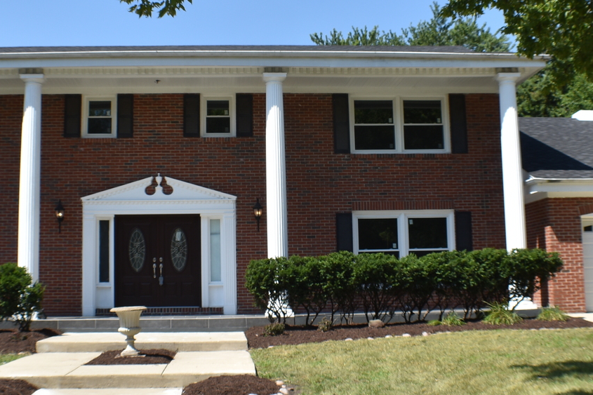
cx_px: 286
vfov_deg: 19.7
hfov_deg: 29.2
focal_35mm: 69
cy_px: 149
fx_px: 1136
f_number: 8
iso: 110
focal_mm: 24
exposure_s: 1/250
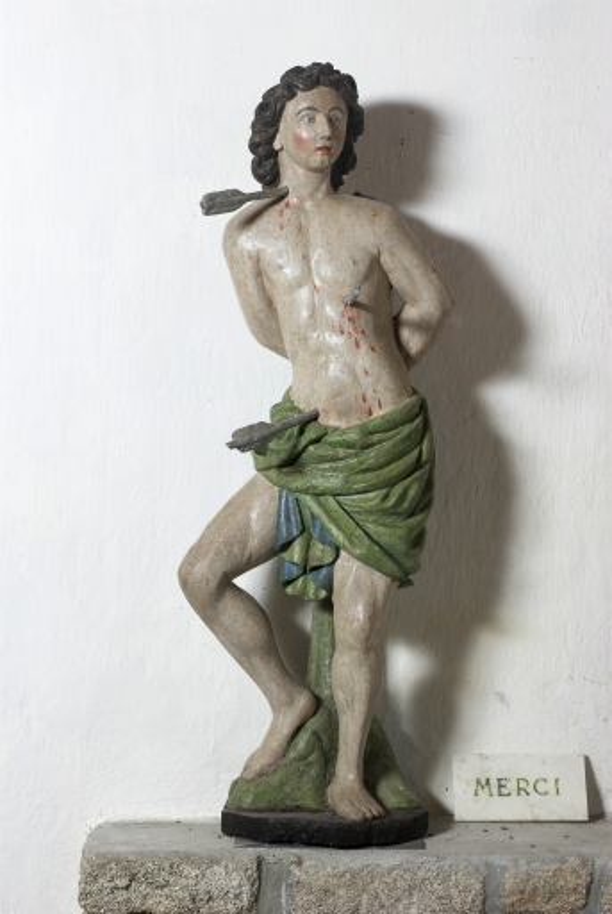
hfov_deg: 18.2
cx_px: 306
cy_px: 457
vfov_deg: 27.0
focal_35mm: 75
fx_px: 1906
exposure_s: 1/8
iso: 100
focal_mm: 50
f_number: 9
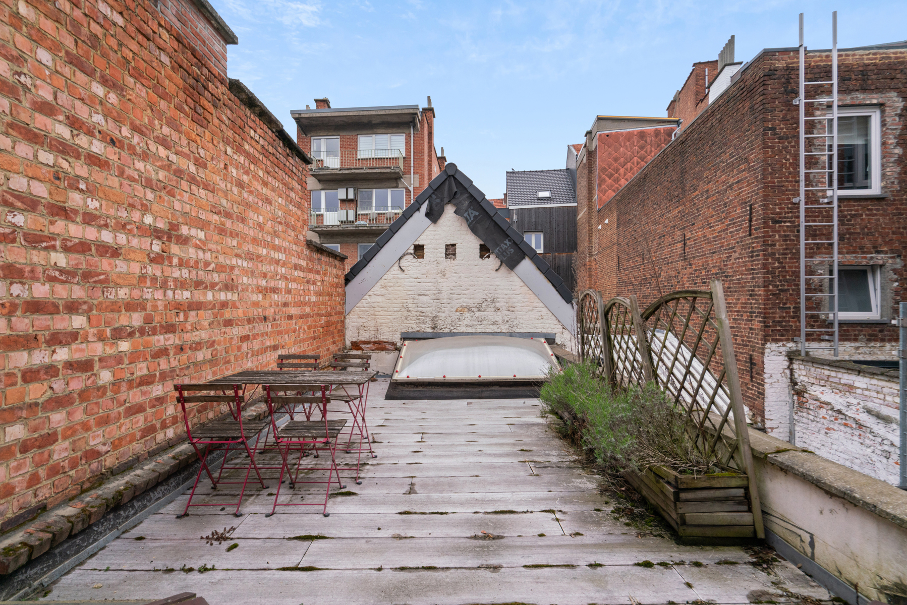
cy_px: 302
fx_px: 403
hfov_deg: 96.7
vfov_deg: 73.8
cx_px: 454
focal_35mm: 16
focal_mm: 16
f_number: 11
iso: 800
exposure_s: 1/400
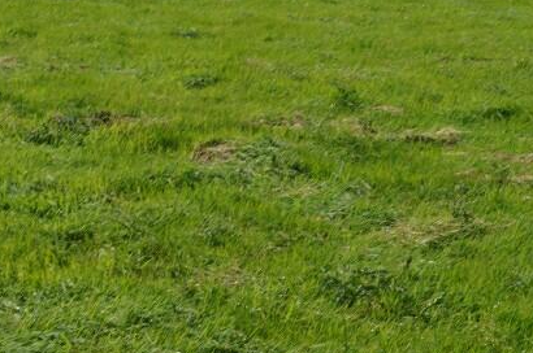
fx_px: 1940
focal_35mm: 131
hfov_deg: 15.5
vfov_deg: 10.3
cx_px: 433
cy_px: 2
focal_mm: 35
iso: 100
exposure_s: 1/100
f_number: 14
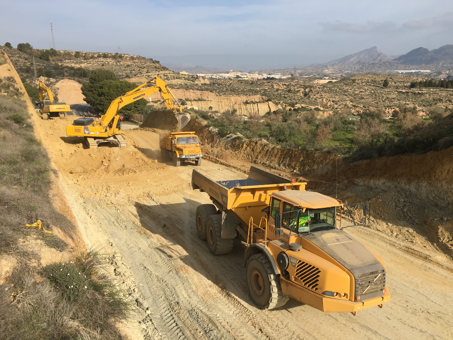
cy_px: 170
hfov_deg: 61.7
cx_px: 226
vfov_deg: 48.2
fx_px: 380
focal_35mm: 29
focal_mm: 4.15
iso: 25
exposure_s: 1/1479
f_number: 2.2
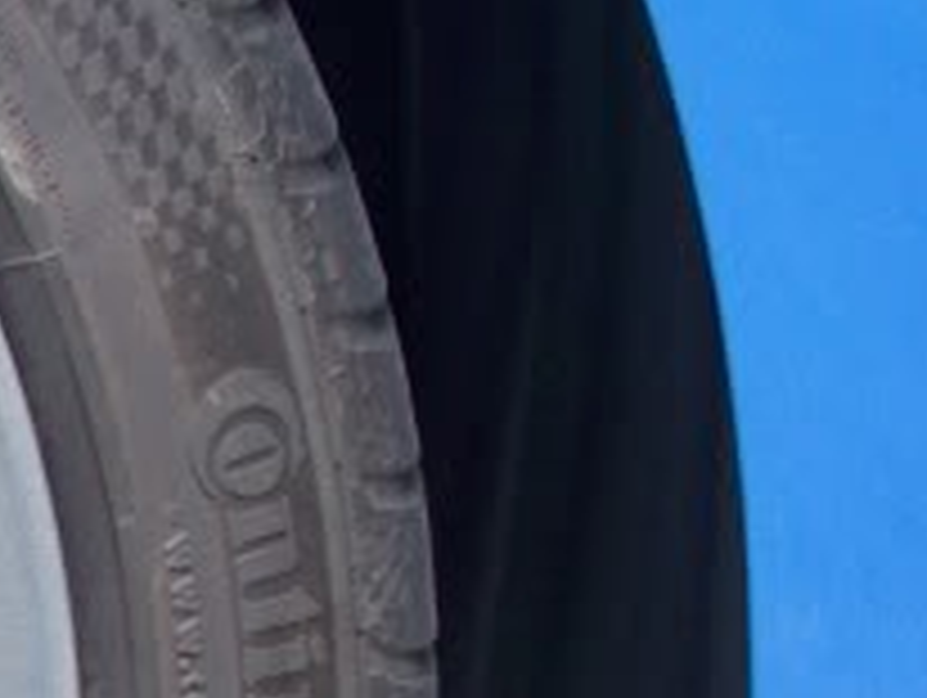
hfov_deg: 7.9
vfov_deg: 6.3
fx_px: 6247
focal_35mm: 233
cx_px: -1271
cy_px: 858
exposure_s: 1/60
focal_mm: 9.9
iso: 80
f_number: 2.9
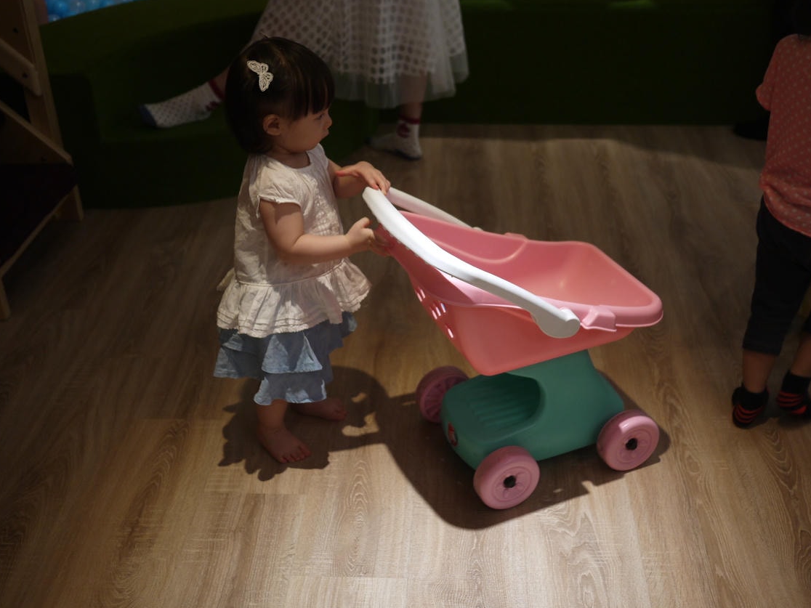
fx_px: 1007
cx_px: 425
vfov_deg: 33.6
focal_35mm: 43
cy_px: 301
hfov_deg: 43.8
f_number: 1.7
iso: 160
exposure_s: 1/80
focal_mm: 20
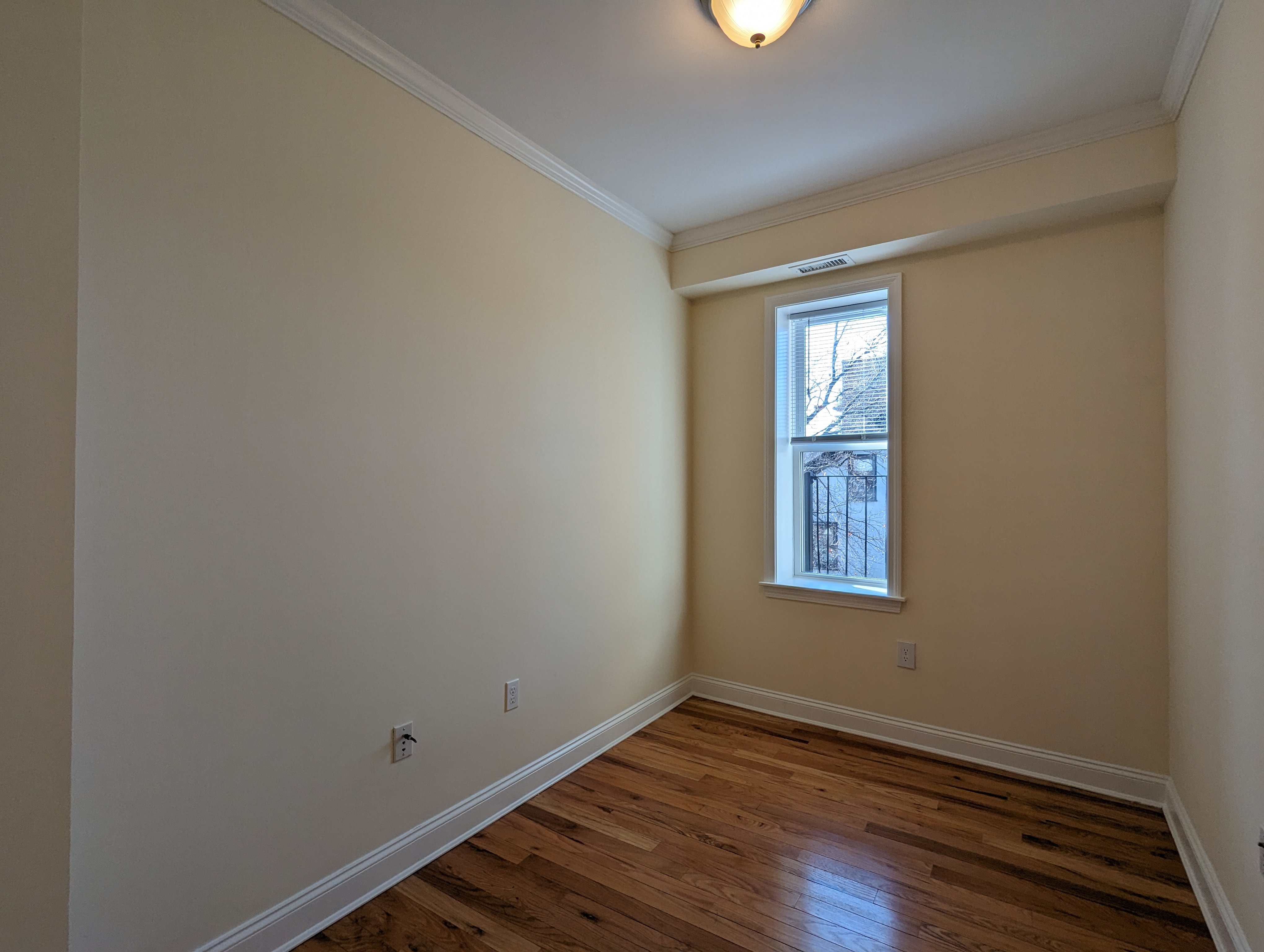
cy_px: 476
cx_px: 632
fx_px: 585
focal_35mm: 16
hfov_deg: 94.4
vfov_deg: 78.2
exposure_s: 1/139
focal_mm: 2.35
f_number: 2.2
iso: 61
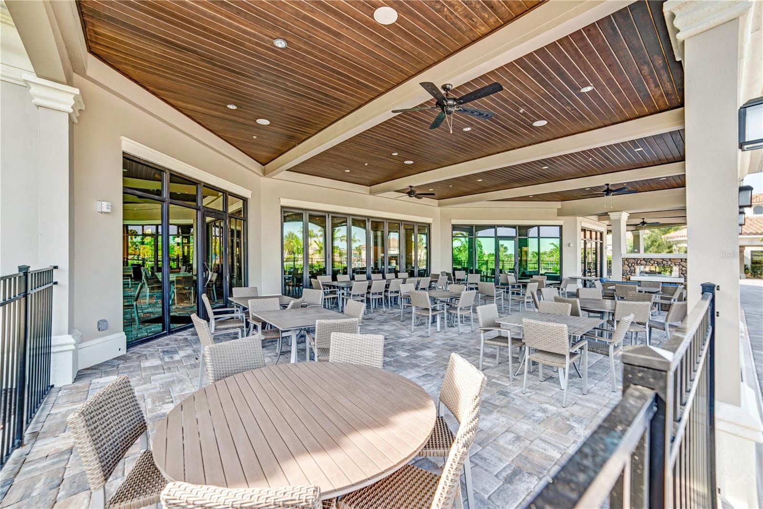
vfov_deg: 81.2
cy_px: 254
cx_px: 382
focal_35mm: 14
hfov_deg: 104.2
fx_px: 297
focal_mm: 14
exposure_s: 1/40
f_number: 8
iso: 100
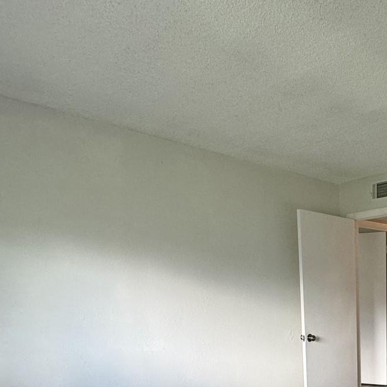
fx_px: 379
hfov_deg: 49.0
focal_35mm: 30
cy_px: 334
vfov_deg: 49.3
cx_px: 338
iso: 250
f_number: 2.2
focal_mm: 2.22
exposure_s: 1/120
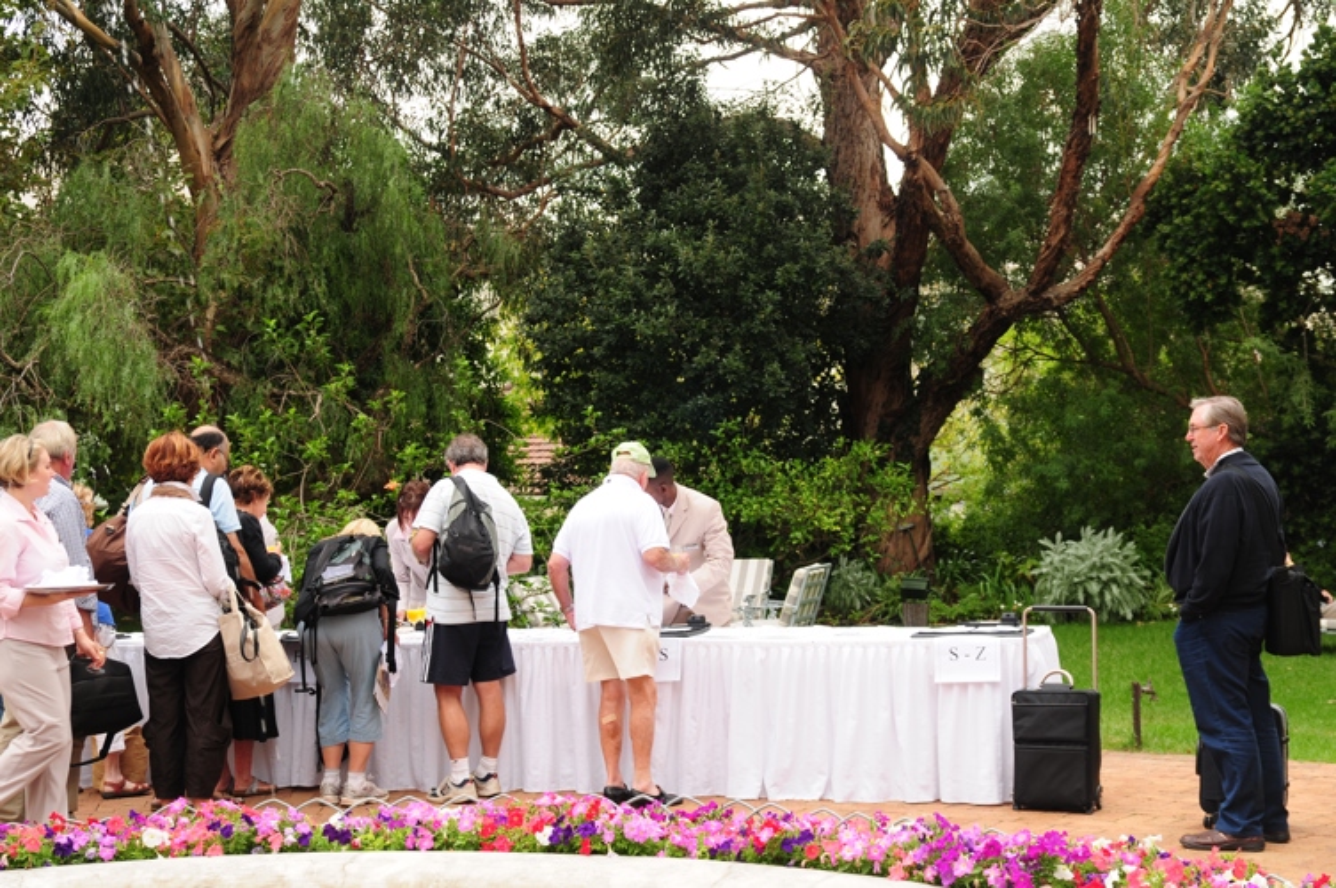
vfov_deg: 23.7
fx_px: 2113
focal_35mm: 57
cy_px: 444
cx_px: 668
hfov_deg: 35.1
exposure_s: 1/200
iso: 200
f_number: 4.5
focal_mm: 38
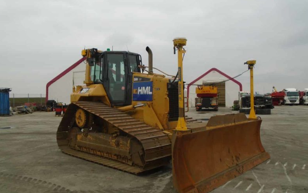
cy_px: 106
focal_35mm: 28
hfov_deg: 66.5
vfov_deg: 44.5
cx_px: 153
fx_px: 235
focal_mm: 4.6
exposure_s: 1/320
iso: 100
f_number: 3.2
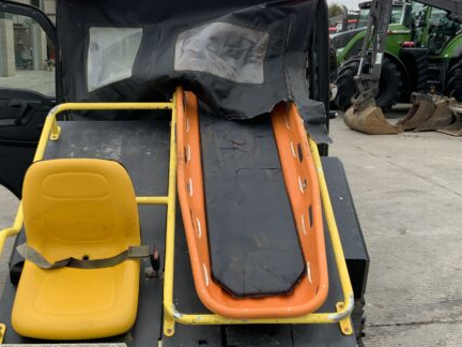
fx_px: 574
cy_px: 168
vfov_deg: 33.6
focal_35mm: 43
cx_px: 209
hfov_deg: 43.8
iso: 64
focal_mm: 3
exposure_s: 1/119
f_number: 1.8
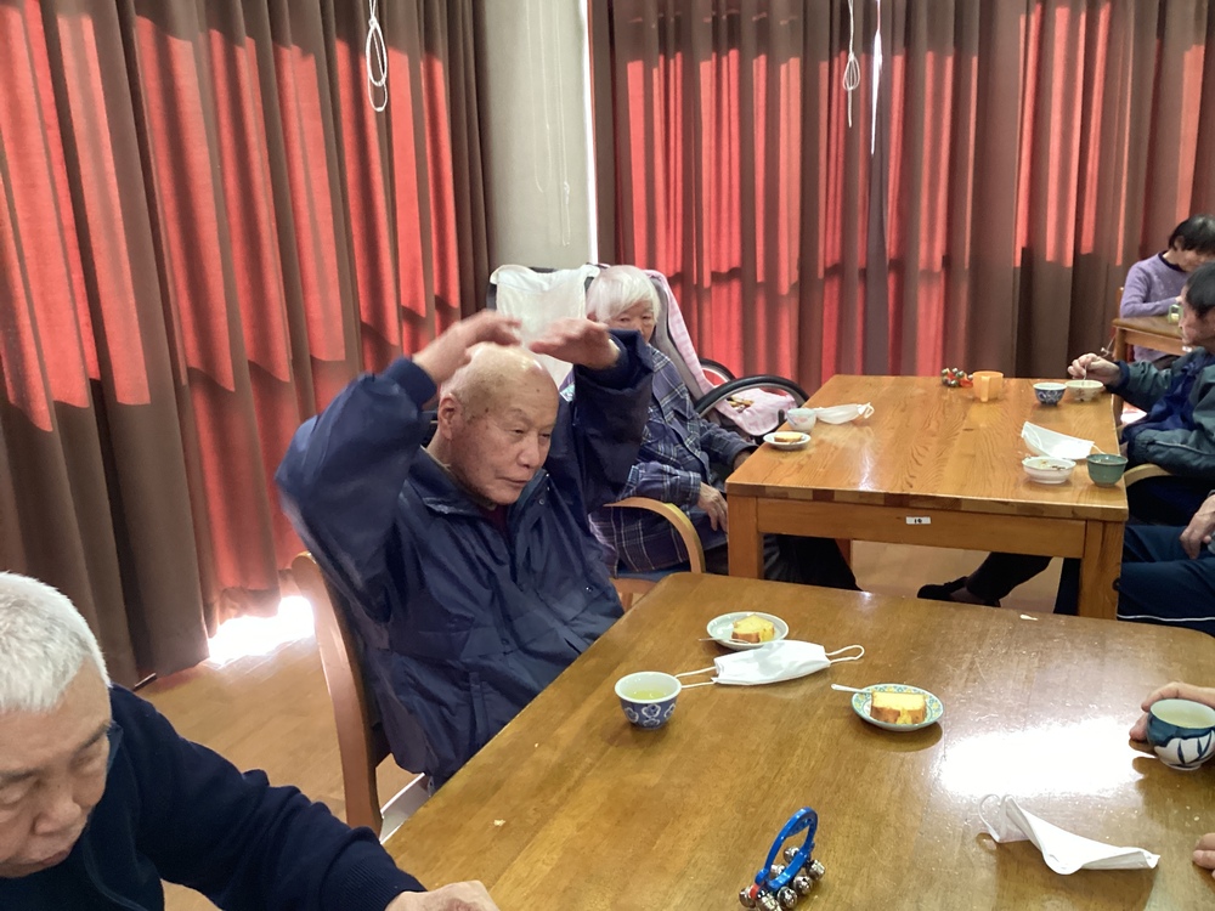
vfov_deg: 45.4
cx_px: 608
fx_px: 1088
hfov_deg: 58.4
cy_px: 456
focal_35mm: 31
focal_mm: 3.3
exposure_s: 1/40
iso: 250
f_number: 2.4
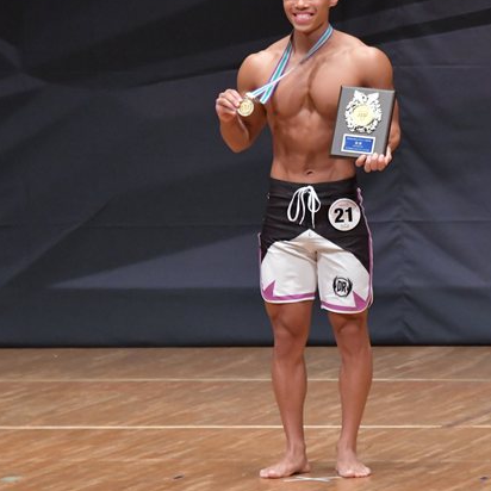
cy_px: 213
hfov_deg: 3.7
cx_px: 341
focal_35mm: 479
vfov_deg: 3.7
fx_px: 7687
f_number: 5.6
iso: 6400
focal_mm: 200
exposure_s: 1/400
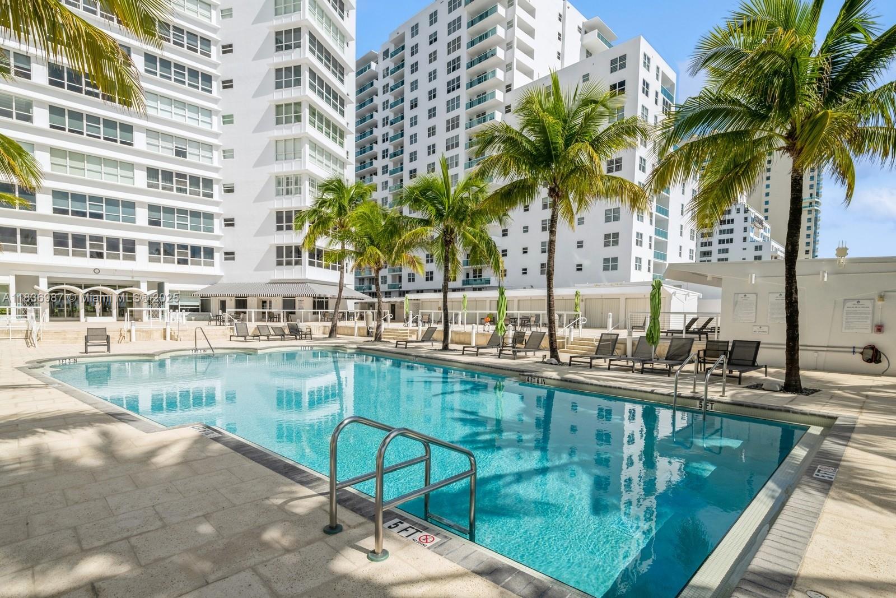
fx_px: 398
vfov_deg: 73.8
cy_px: 299
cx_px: 448
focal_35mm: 16
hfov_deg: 96.7
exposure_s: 1/500
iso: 200
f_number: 10
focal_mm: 16
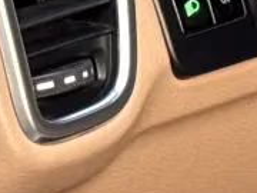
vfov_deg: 3.8
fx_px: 2851
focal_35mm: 384
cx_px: 954
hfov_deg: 4.8
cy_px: -229
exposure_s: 1/60
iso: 100
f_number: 1.78
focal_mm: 6.76
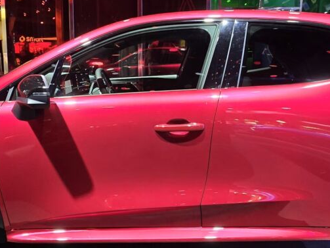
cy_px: 107
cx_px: 176
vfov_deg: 45.3
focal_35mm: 31
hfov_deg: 58.3
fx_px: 295
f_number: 1.9
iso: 80
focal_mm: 2.2
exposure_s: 1/40
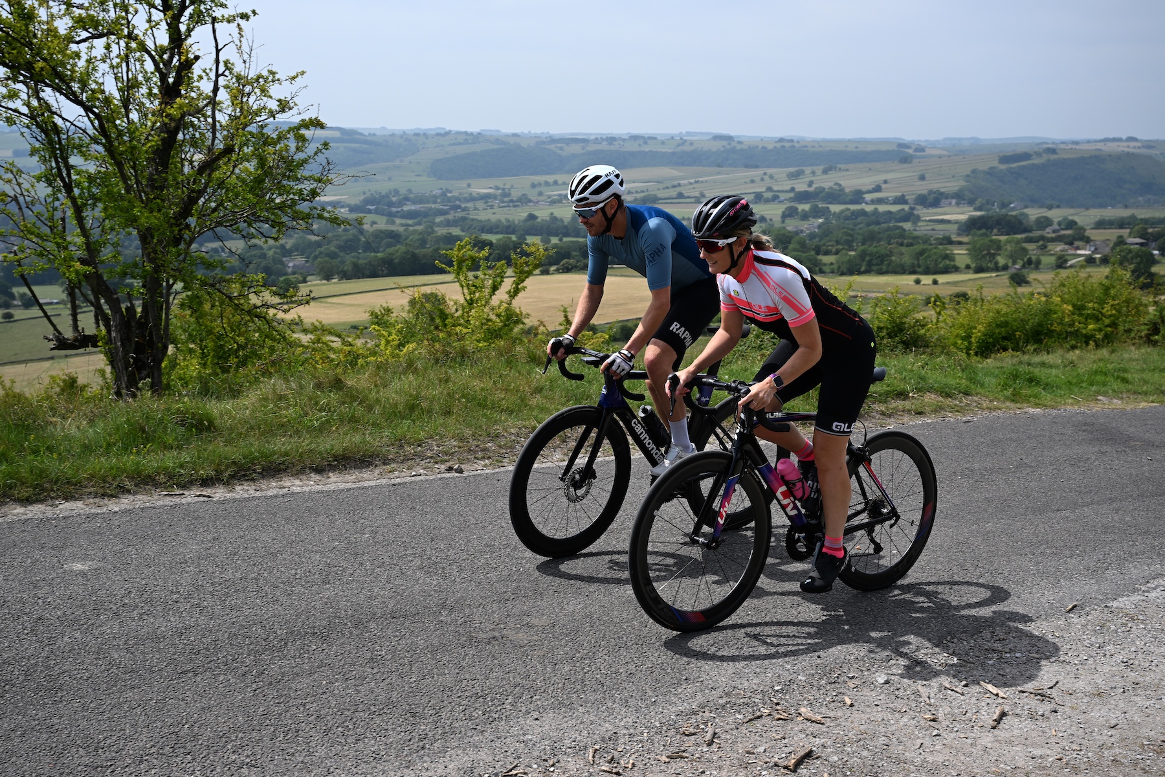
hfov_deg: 49.6
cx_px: 582
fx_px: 1262
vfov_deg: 34.2
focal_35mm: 39
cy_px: 388
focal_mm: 39
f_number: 5.6
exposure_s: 1/1000
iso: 125
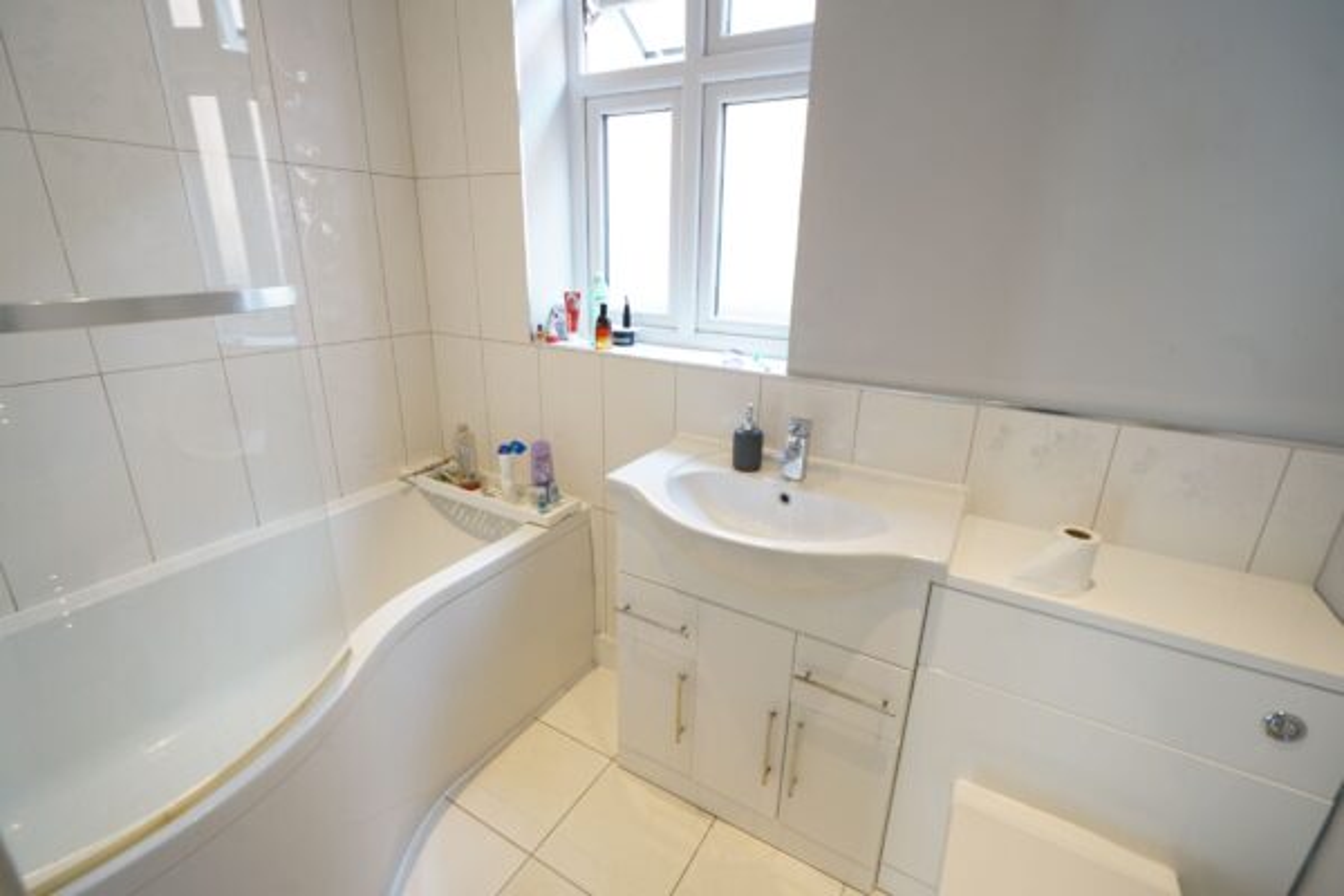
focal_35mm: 16
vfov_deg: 73.7
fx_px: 597
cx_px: 672
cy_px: 448
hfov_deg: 96.7
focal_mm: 16
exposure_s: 1/13
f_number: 5
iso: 400
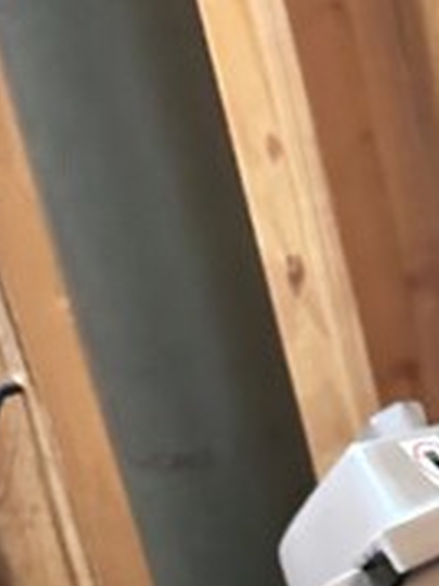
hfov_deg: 12.3
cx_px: 816
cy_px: 1324
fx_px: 1845
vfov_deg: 13.9
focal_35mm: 109
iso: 800
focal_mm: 6.86
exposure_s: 1/60
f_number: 1.78
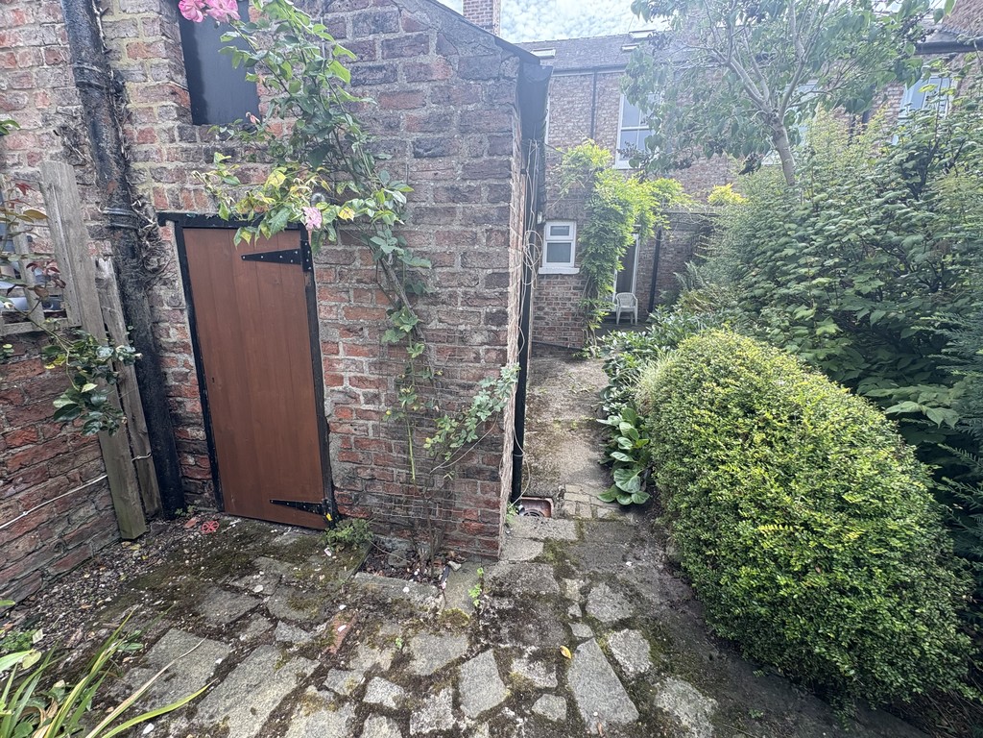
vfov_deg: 85.7
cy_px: 369
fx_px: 398
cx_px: 492
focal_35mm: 14
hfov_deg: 102.1
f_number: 2.2
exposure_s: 1/285
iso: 40
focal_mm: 2.22
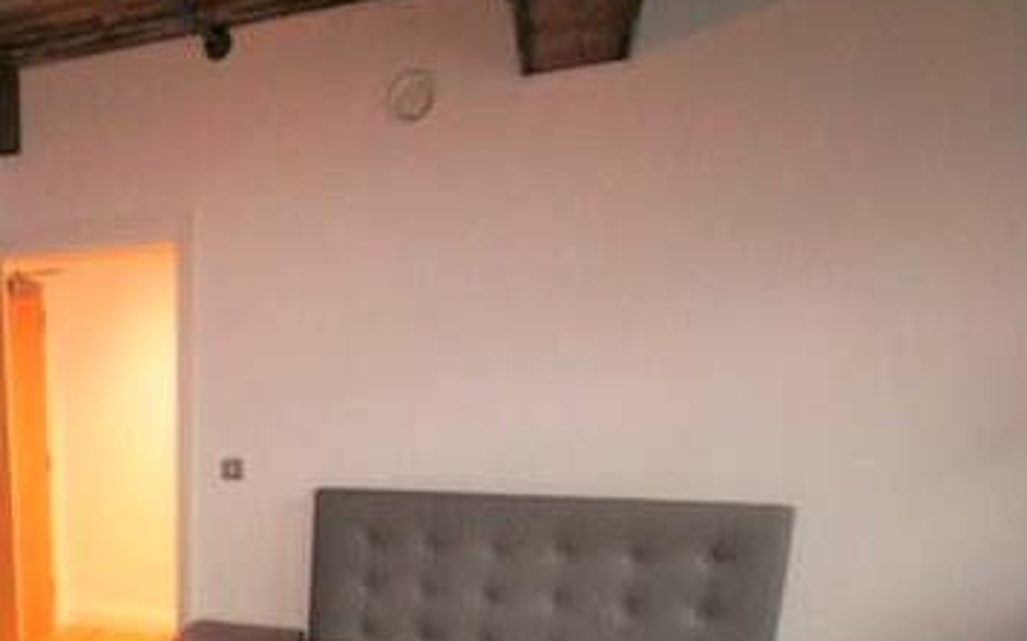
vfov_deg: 38.6
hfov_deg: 55.8
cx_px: 132
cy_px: 589
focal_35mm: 30
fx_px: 840
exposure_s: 1/60
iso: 400
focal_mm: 10
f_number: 5
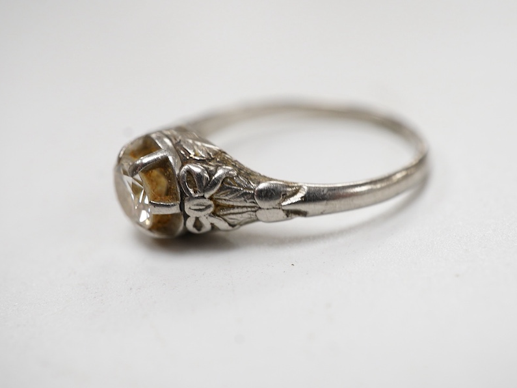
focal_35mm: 49
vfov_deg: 29.7
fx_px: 732
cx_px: 273
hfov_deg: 38.9
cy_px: 195
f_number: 11
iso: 1250
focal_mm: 30
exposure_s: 1/125
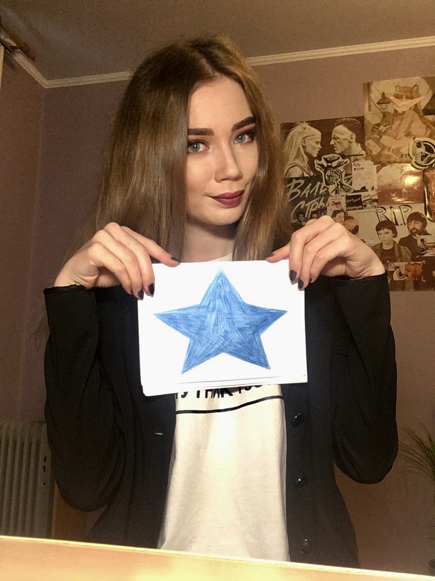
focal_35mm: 31
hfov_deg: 45.4
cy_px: 290
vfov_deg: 58.4
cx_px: 218
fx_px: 519
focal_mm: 2.15
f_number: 2.4
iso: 160
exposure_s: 1/33
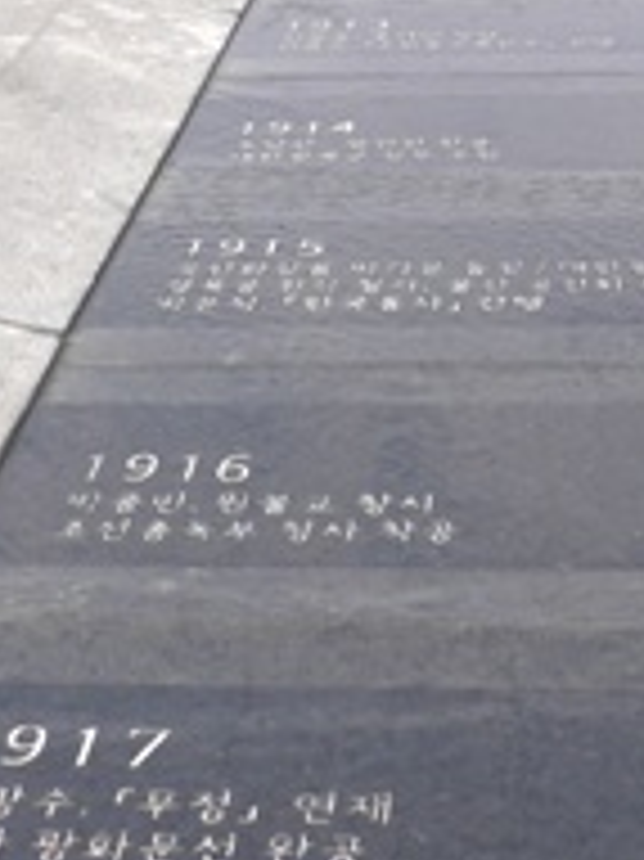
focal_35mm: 82
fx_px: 2036
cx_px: 455
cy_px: -45
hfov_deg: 17.9
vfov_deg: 22.7
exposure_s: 1/400
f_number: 5.6
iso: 80
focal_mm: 5.8
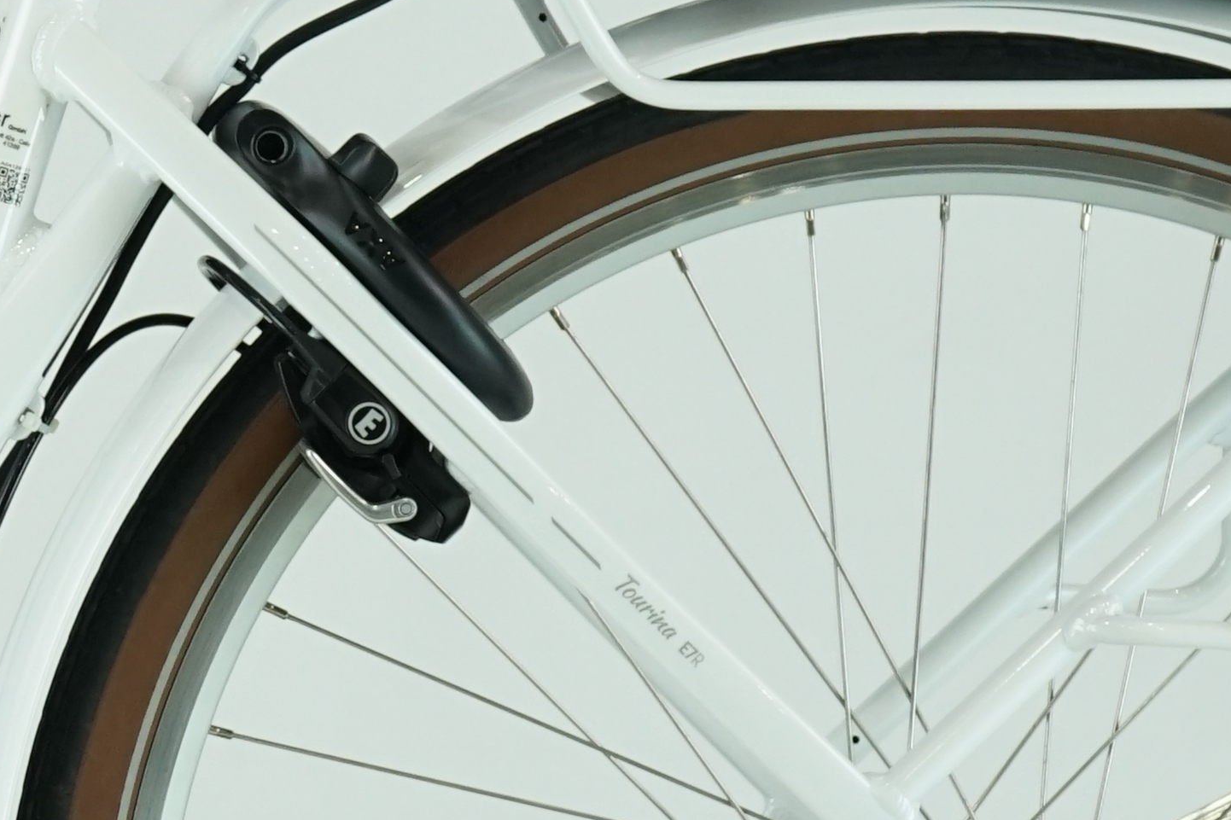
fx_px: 7966
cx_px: -577
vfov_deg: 5.9
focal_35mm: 233
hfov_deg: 8.6
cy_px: 303
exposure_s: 1/200
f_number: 5
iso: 800
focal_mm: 56
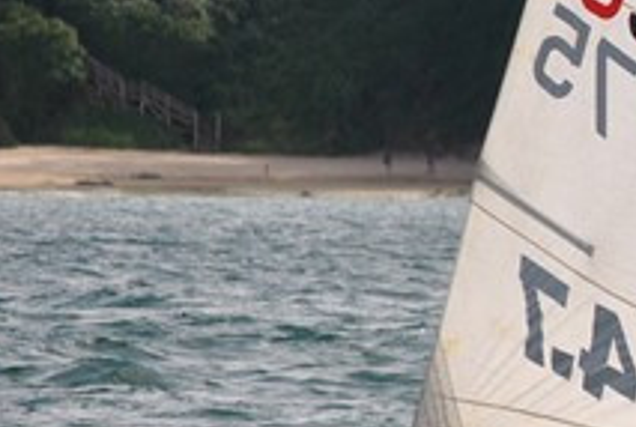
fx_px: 12461
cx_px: 1021
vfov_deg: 2.0
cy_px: 272
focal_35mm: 704
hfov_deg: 2.9
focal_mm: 125
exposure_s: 1/500
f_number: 5.6
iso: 100
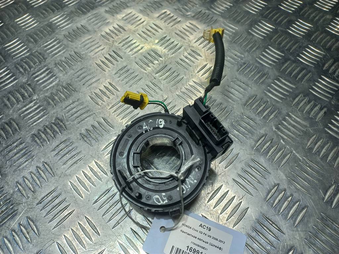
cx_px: 170
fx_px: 245
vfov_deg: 54.9
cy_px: 127
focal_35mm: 25
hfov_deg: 69.4
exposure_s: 1/100
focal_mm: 4.6
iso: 32
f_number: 1.8
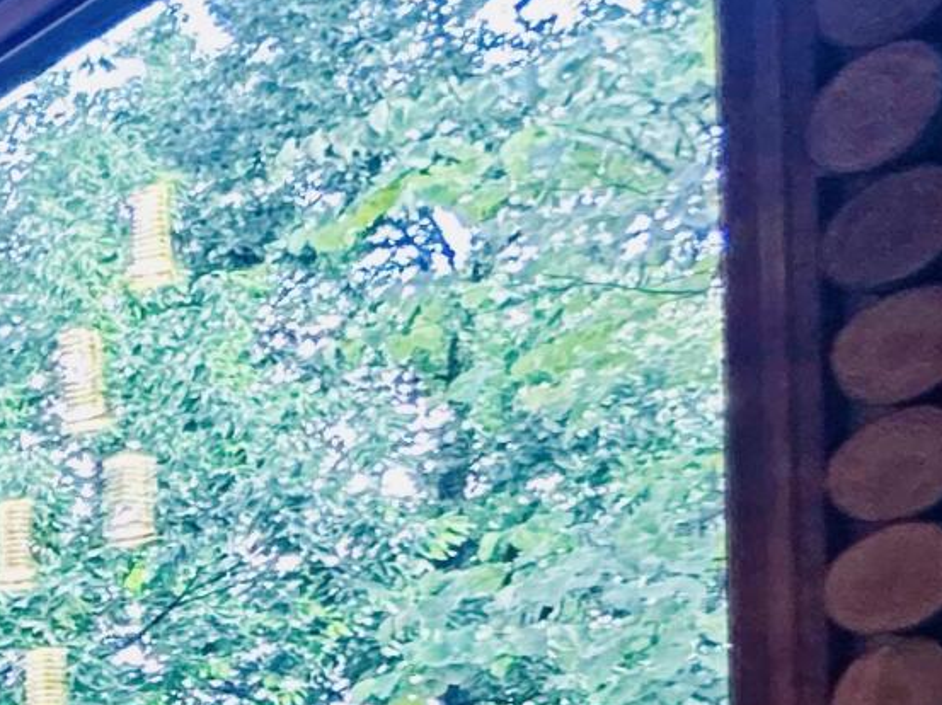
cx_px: -1404
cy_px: 1141
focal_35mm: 76
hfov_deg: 14.4
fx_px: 2067
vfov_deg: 17.0
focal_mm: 2.22
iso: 250
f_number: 2.2
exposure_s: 1/120
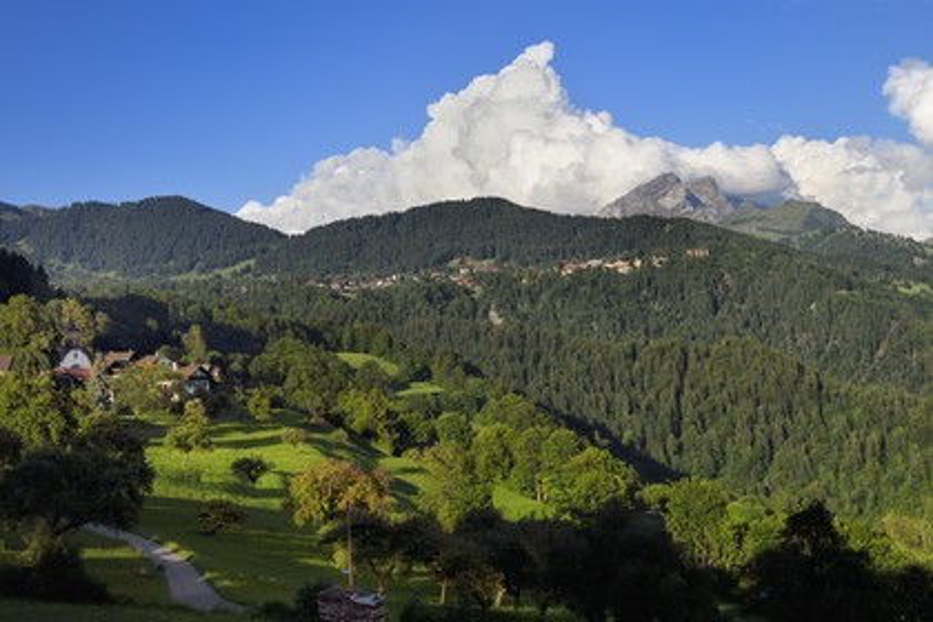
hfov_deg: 39.6
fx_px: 1296
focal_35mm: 50
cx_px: 466
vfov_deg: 27.0
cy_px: 311
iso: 400
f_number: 10
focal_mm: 50
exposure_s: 1/800
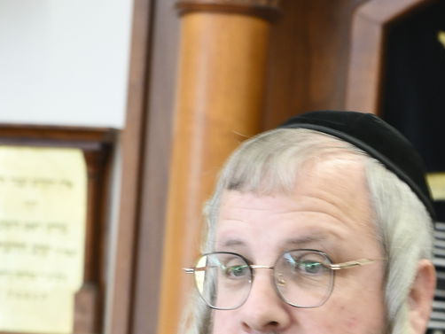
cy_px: 618
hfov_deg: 10.7
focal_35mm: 185
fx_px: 2379
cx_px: 259
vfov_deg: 7.8
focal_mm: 46
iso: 800
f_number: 5
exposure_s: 1/125
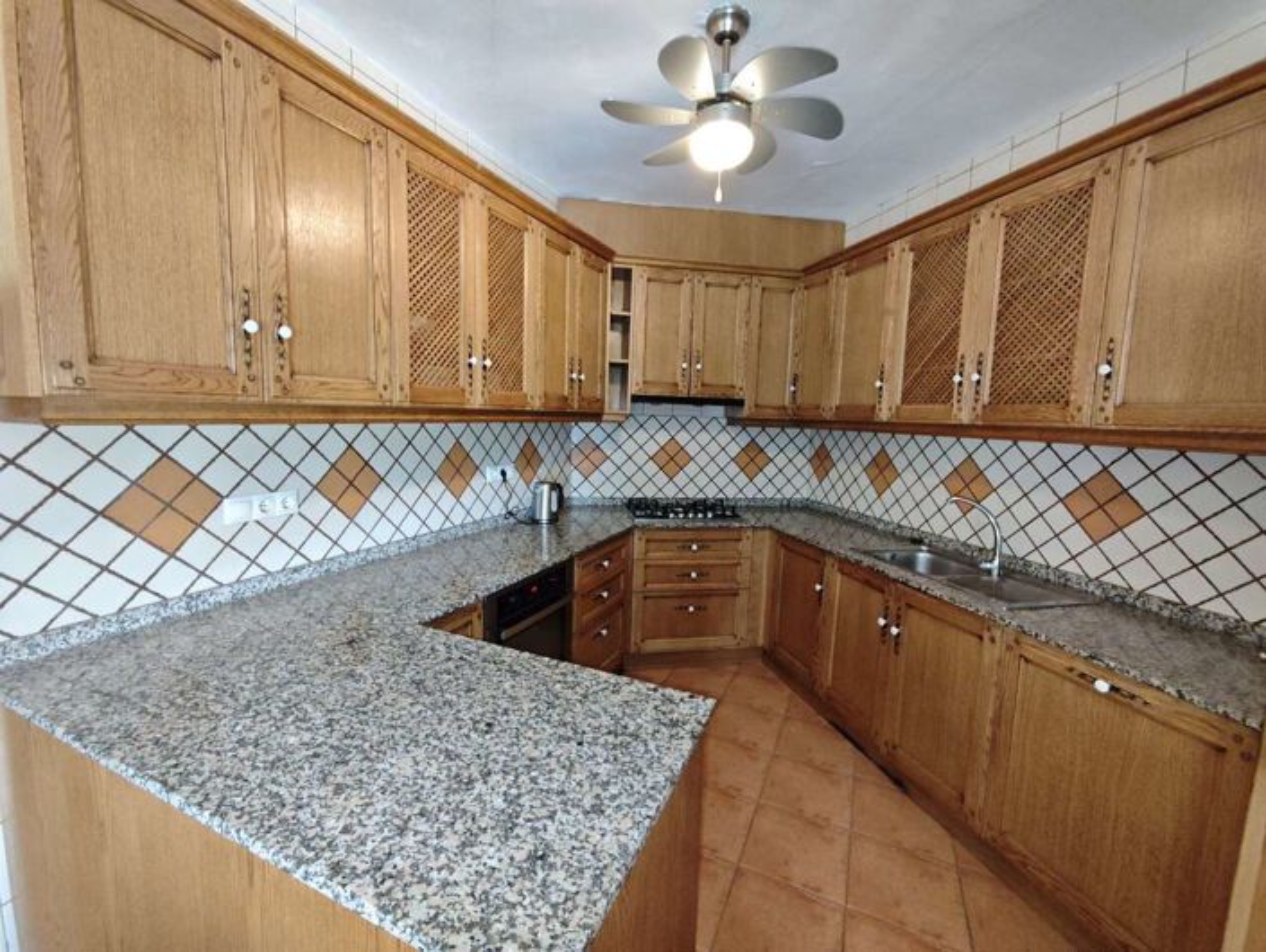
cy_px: 476
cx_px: 633
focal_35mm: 14
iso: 1600
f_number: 2.2
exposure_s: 1/25
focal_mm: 2.16
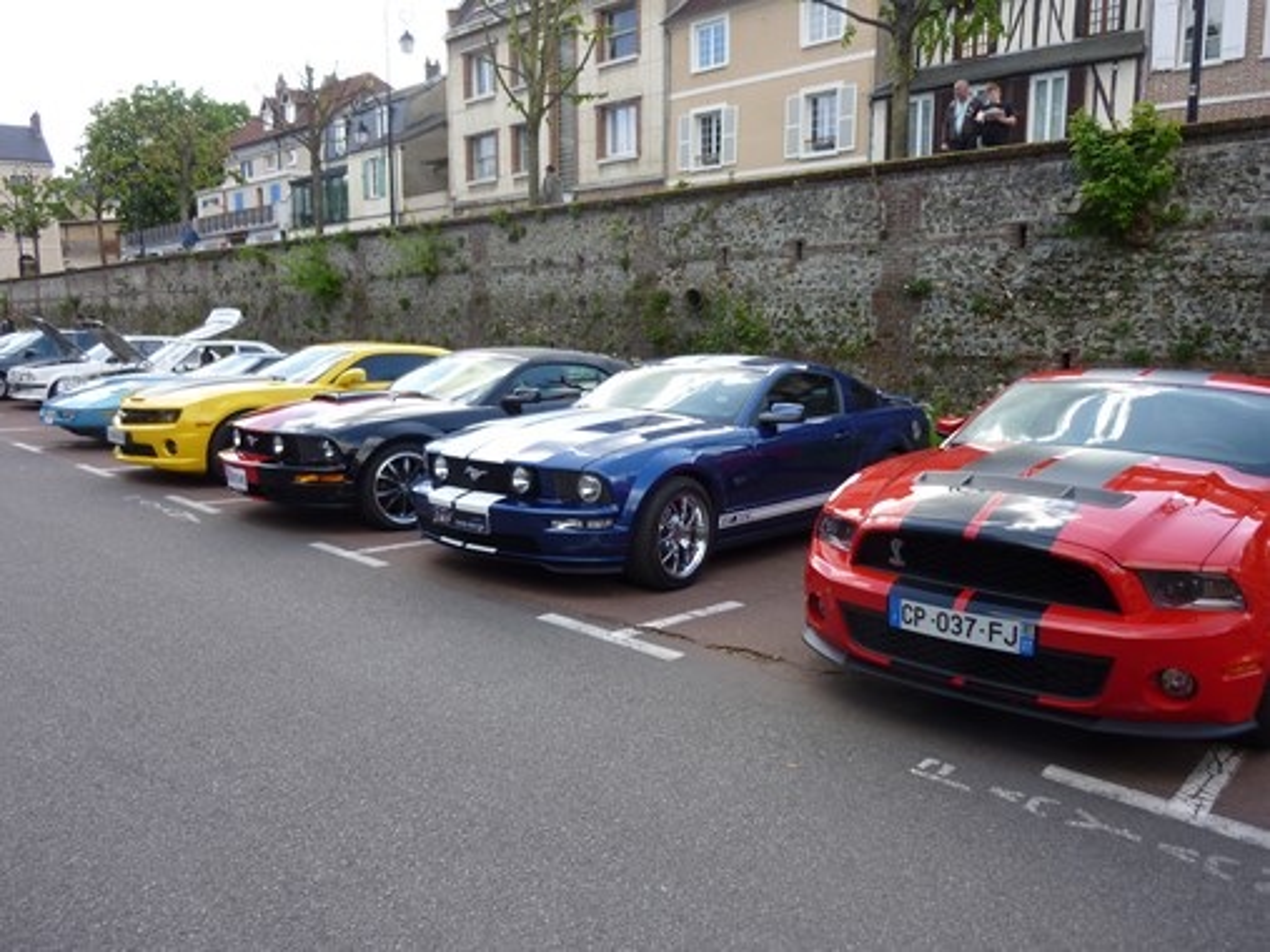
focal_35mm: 25
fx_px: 917
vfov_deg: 54.9
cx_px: 635
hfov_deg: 69.4
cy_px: 476
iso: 80
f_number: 3.3
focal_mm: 4.5
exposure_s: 1/160
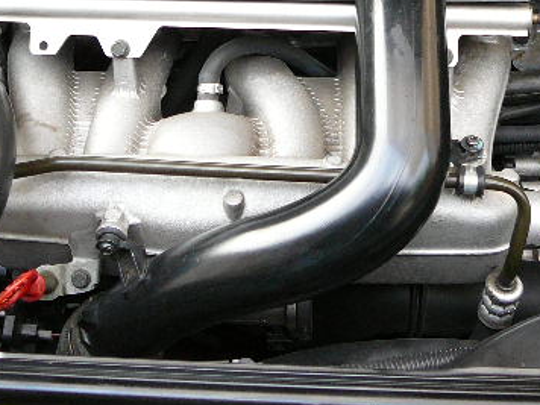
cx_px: 294
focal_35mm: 63
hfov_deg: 30.7
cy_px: 49
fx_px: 983
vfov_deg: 22.8
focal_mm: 5.2
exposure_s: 1/30
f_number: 2.8
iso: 160
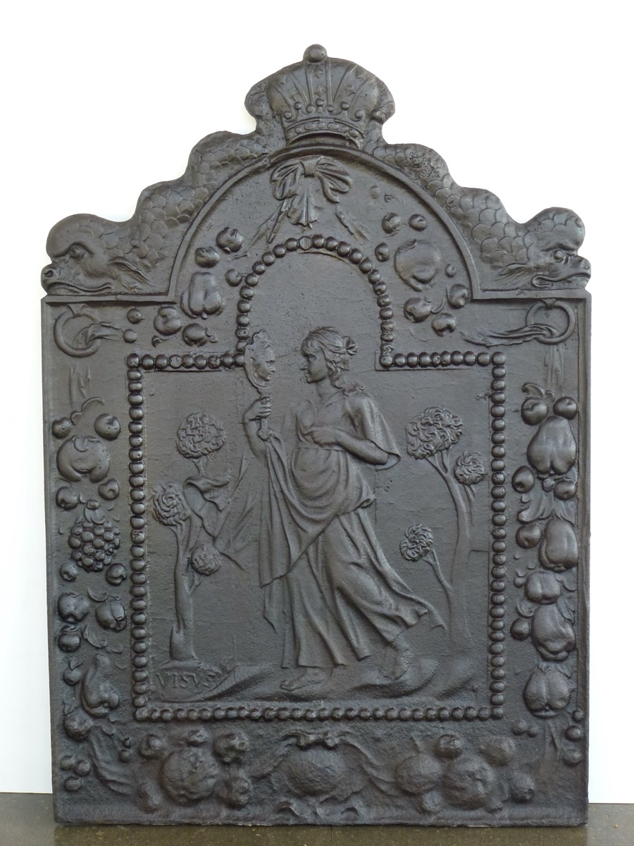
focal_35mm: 49
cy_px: 423
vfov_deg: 38.9
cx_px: 317
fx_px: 1197
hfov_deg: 29.7
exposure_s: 1/80
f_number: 4.1
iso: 250
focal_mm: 8.7
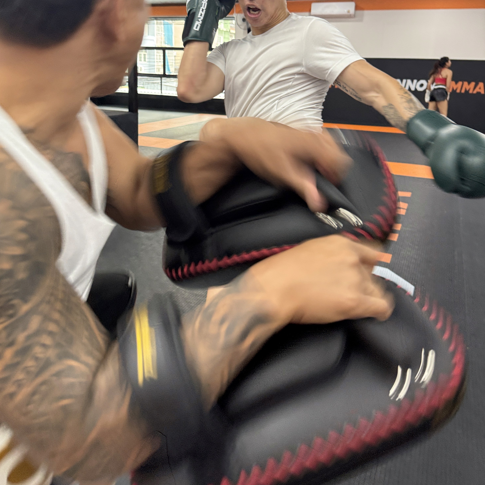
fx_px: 460
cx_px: 237
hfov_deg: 55.6
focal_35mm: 29
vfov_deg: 54.5
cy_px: 161
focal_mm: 6.76
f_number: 1.78
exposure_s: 1/50
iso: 250
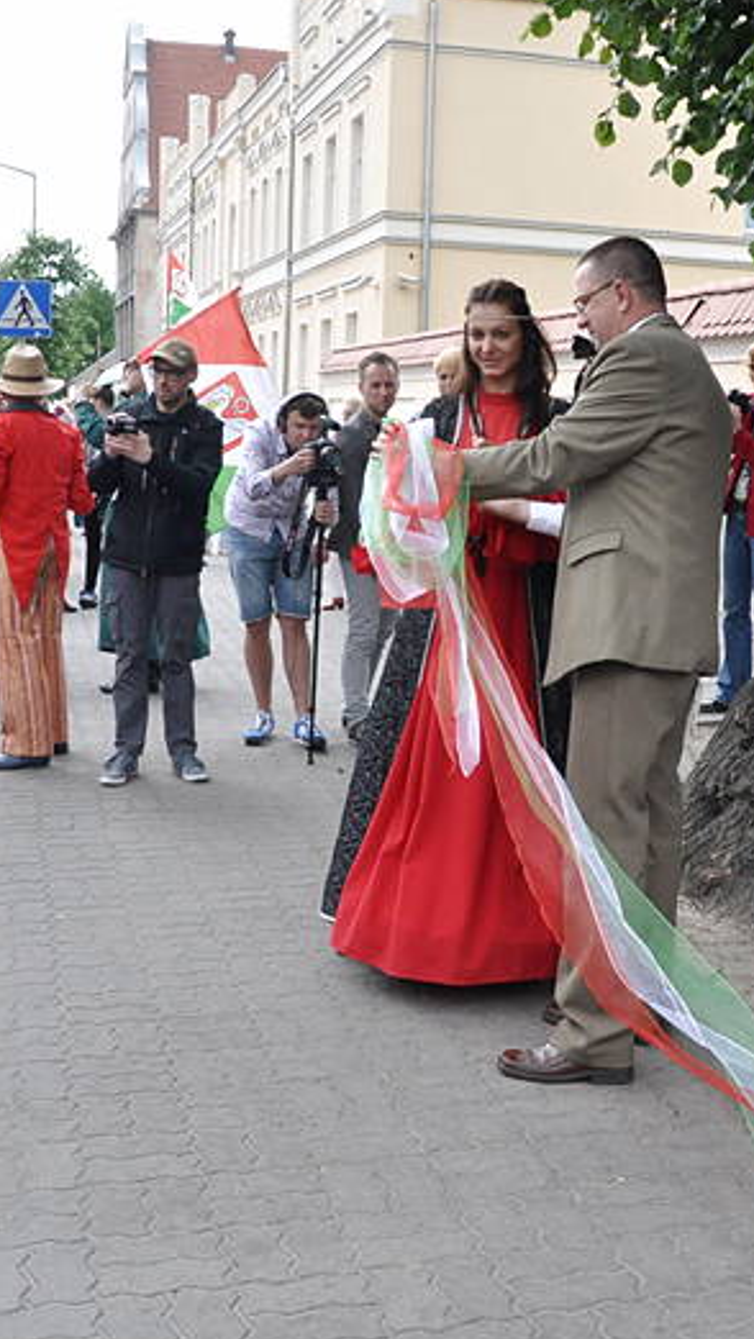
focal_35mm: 46
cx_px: 487
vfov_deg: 44.6
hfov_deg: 25.9
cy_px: 666
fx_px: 1633
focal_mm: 18
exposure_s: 1/400
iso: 1250
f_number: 10
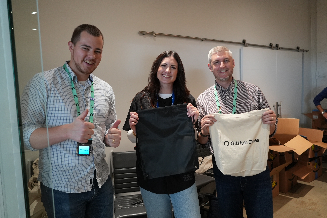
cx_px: 164
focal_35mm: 30
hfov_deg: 61.9
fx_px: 273
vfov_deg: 43.7
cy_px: 109
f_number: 4.5
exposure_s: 1/160
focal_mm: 30
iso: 4000
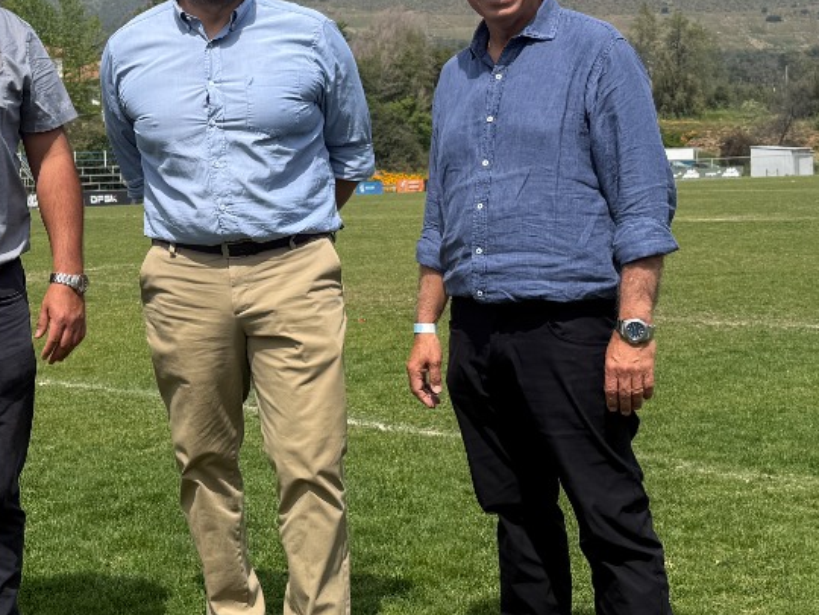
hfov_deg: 29.6
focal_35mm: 64
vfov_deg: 22.8
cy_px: 179
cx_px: 171
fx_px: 1514
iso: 80
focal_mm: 6.76
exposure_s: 1/4975
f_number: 1.78
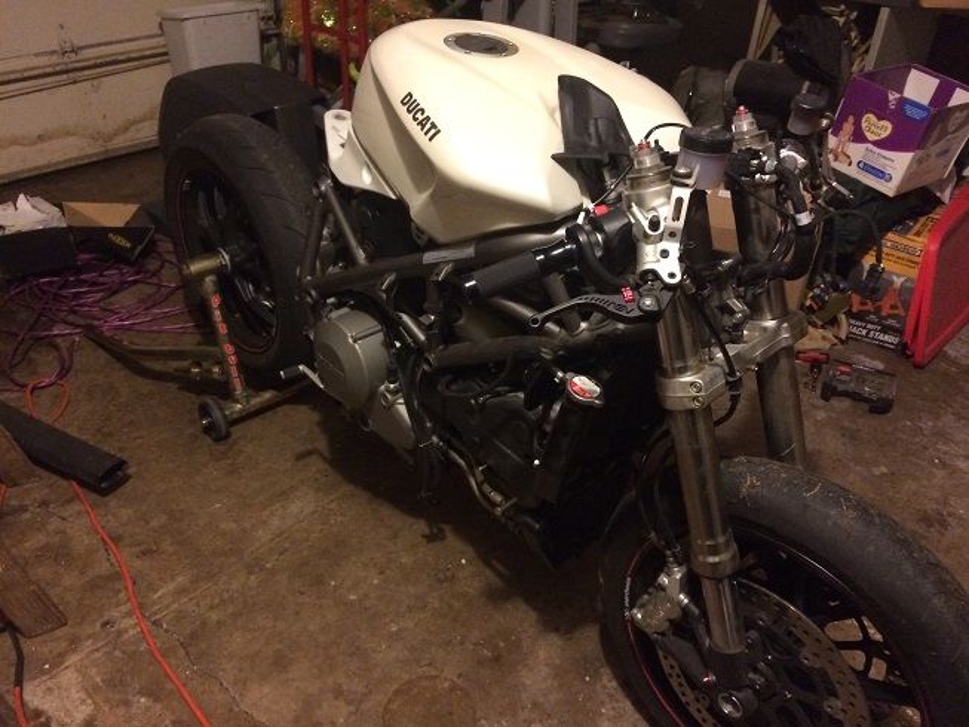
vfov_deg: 48.2
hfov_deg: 61.7
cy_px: 364
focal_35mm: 29
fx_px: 812
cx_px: 484
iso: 400
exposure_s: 1/15
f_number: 2.2
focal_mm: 4.15
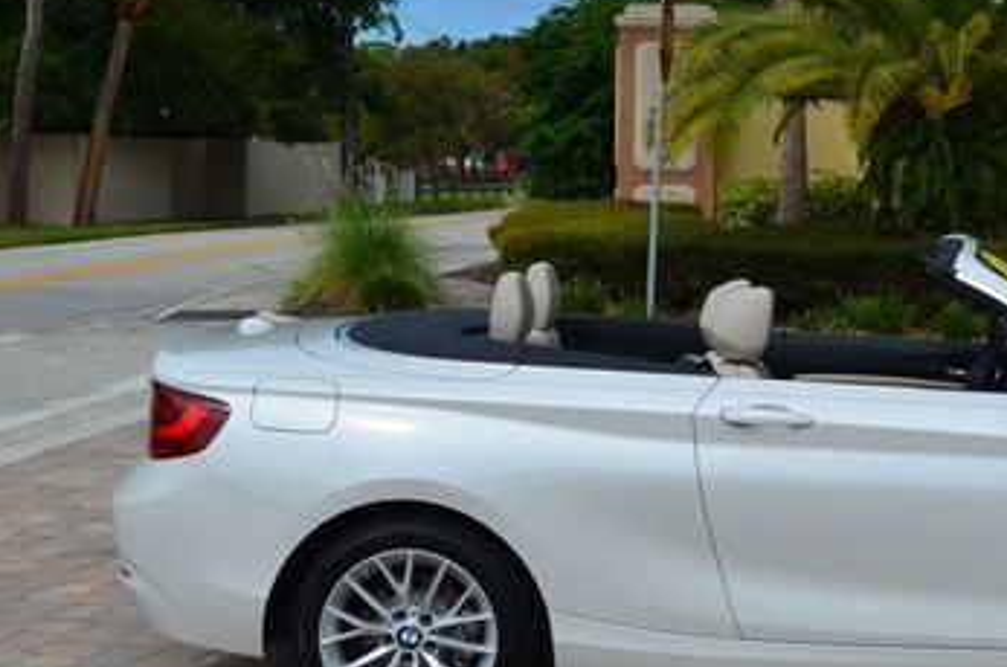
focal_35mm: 72
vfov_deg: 18.8
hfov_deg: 27.5
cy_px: 293
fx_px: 2010
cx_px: 833
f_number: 11
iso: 100
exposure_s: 1/160
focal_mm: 26
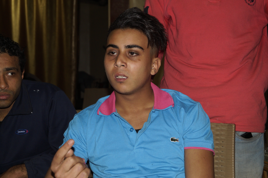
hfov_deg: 33.4
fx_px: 446
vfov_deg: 22.6
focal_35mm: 60
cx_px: 134
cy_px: 89
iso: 800
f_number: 5
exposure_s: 1/125
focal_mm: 40
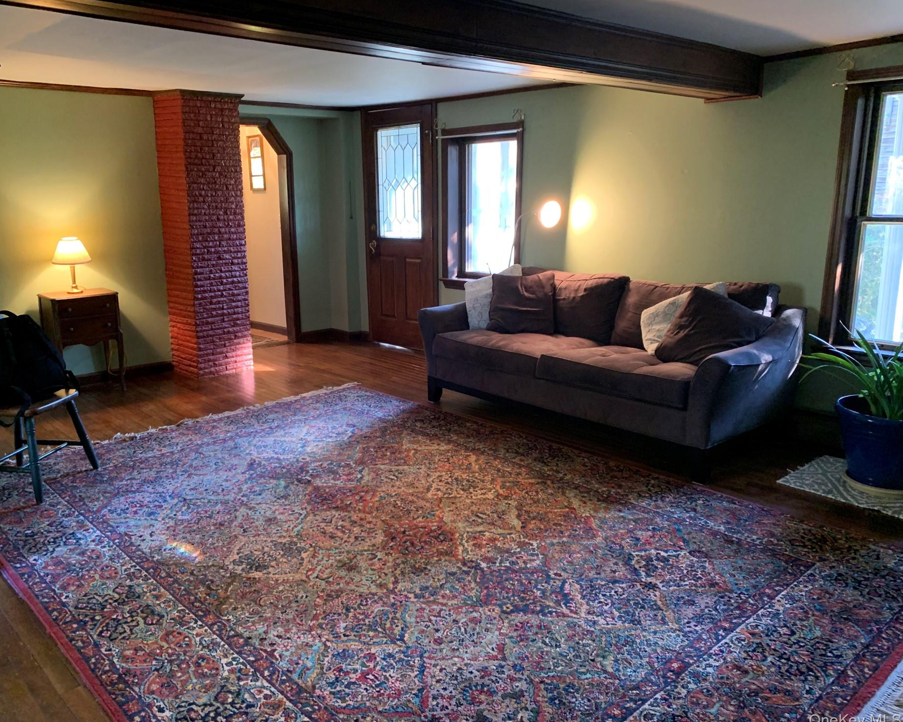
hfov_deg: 62.1
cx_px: 410
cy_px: 358
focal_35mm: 28
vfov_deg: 51.5
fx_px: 748
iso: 500
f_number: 1.8
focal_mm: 4.25
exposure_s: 1/30
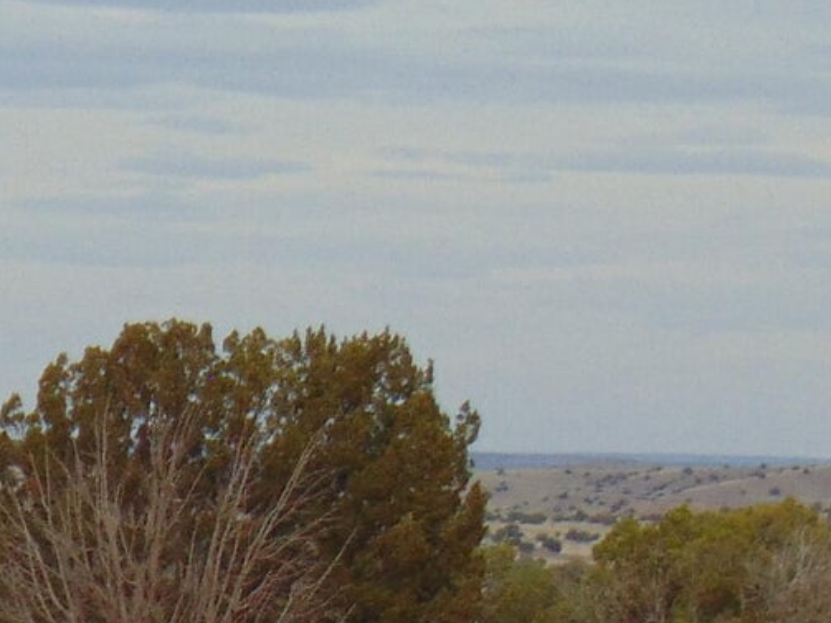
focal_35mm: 458
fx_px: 10992
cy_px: 889
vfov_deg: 3.2
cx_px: -498
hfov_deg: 4.3
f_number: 3.9
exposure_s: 1/800
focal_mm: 19.4
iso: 80
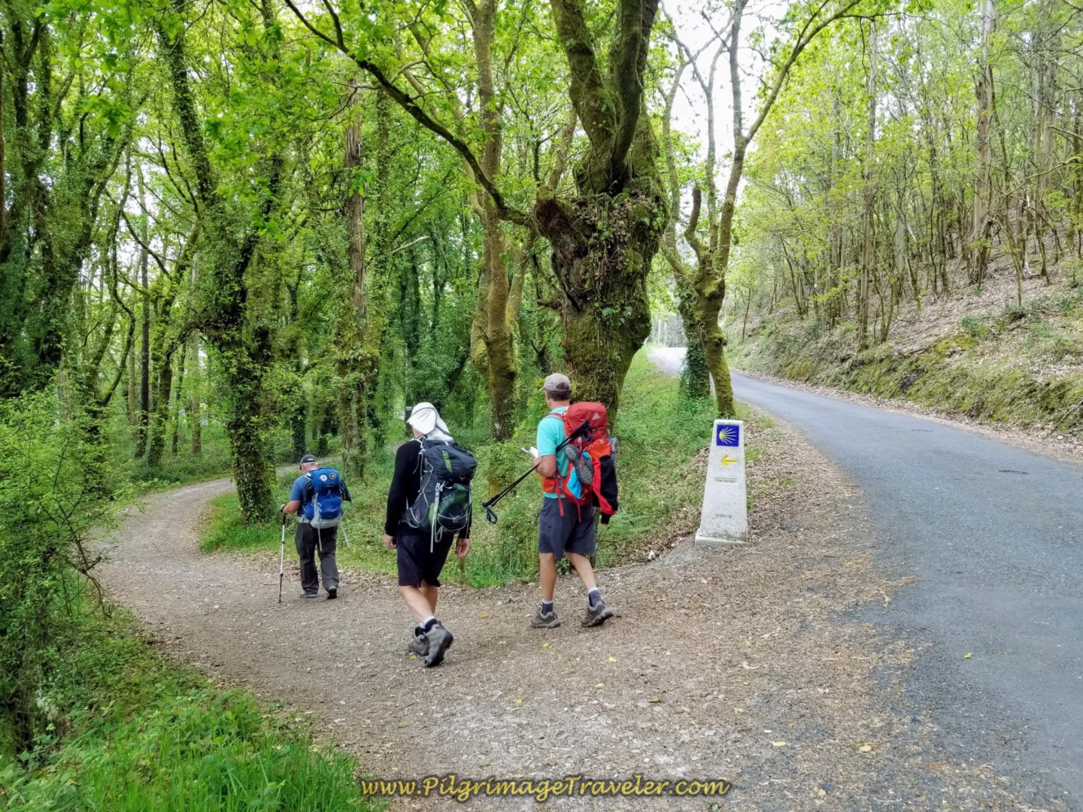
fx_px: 813
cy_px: 406
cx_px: 542
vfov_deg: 53.1
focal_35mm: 26
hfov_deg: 67.3
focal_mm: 4.3
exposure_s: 1/100
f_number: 1.7
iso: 64
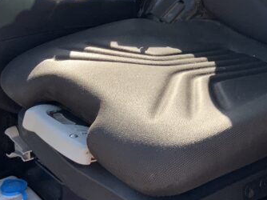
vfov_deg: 16.1
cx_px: 245
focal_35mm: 89
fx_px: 686
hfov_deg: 21.5
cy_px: -16
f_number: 1.8
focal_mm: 3
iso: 16
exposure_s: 1/253
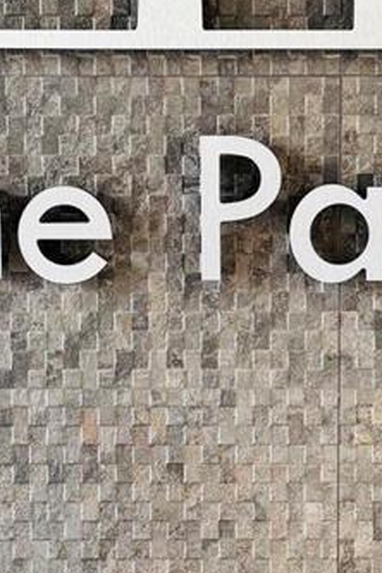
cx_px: 234
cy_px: 294
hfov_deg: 11.9
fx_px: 1830
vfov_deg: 17.8
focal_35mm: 115
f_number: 1.78
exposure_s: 1/60
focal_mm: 6.76
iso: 160
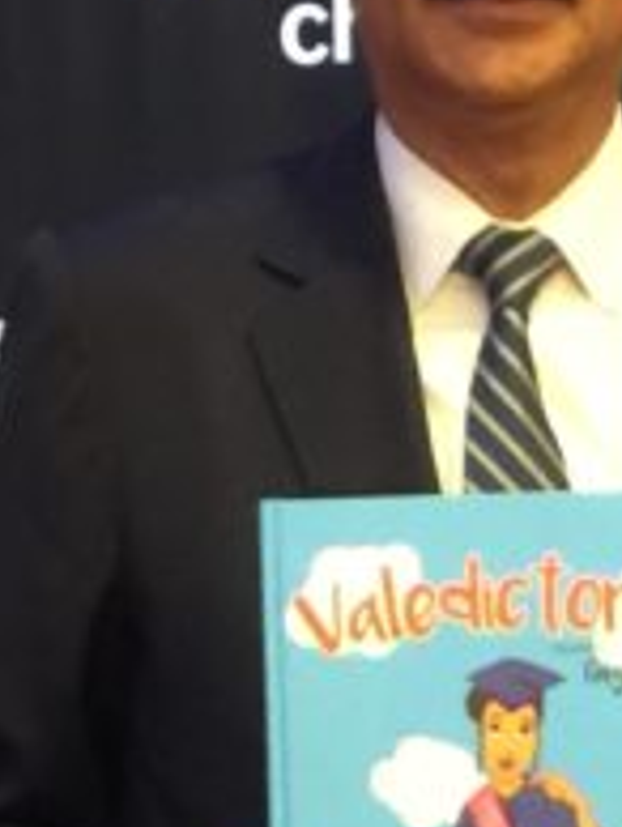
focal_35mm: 153
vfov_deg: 12.2
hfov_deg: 9.7
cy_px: 1296
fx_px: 3658
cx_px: 396
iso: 80
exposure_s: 1/4
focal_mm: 4.15
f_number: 2.2
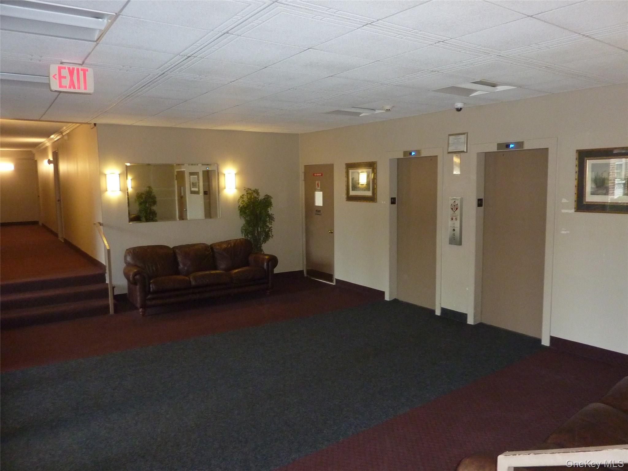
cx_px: 314
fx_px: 454
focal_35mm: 25
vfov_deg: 54.9
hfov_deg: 69.4
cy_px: 236
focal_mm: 4.1
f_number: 3.3
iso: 400
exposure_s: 1/30
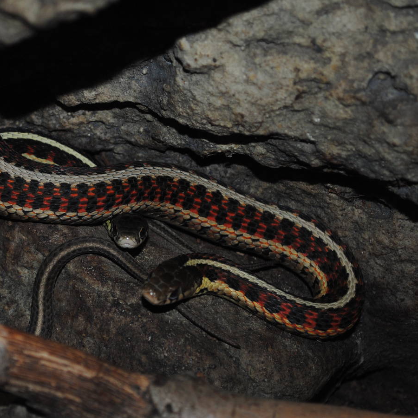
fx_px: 1704
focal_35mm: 125
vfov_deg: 14.0
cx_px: 73
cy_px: 215
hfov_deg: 13.9
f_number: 5.6
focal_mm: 55
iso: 200
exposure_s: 1/60
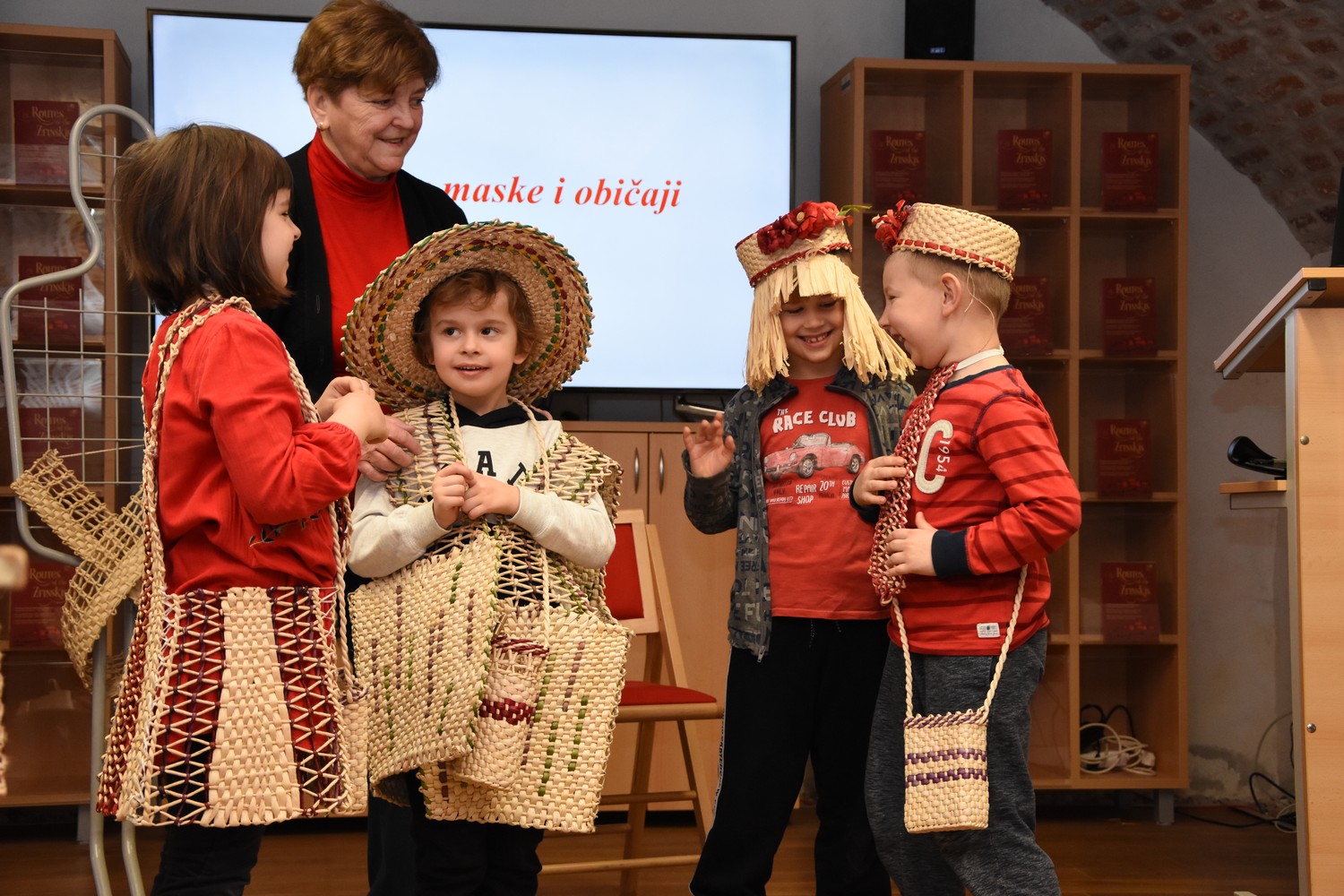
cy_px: 448
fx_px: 2240
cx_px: 672
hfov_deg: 33.4
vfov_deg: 22.6
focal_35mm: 60
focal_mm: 40
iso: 1600
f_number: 4.5
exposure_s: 1/250
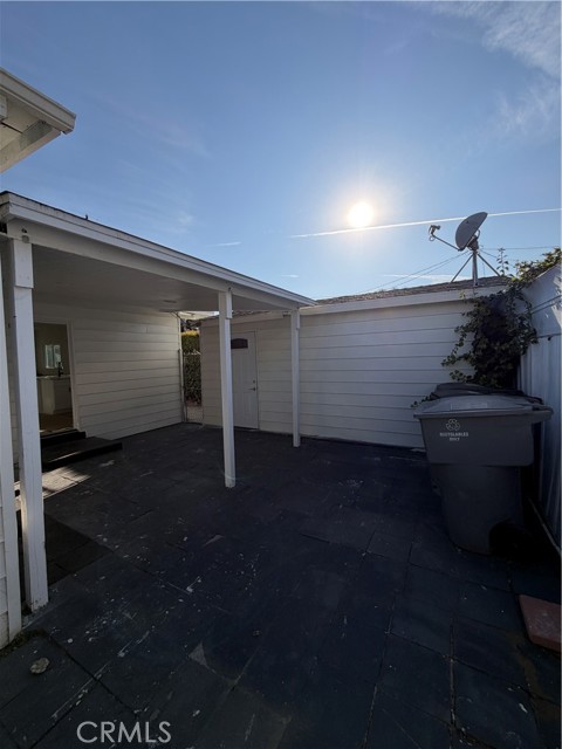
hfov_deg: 85.7
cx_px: 281
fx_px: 303
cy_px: 374
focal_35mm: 14
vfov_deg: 102.1
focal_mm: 2.22
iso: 20
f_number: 2.2
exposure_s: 1/1068
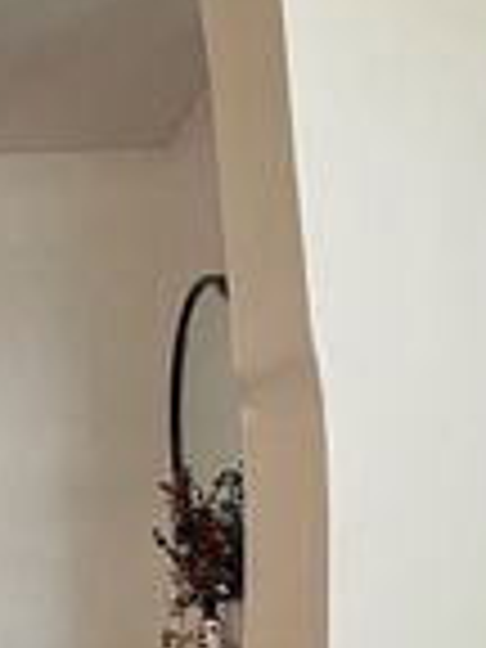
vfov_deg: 29.2
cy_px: 511
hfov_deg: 19.3
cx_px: -270
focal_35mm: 65
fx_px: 1217
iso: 250
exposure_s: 1/60
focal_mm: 2.22
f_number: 2.2
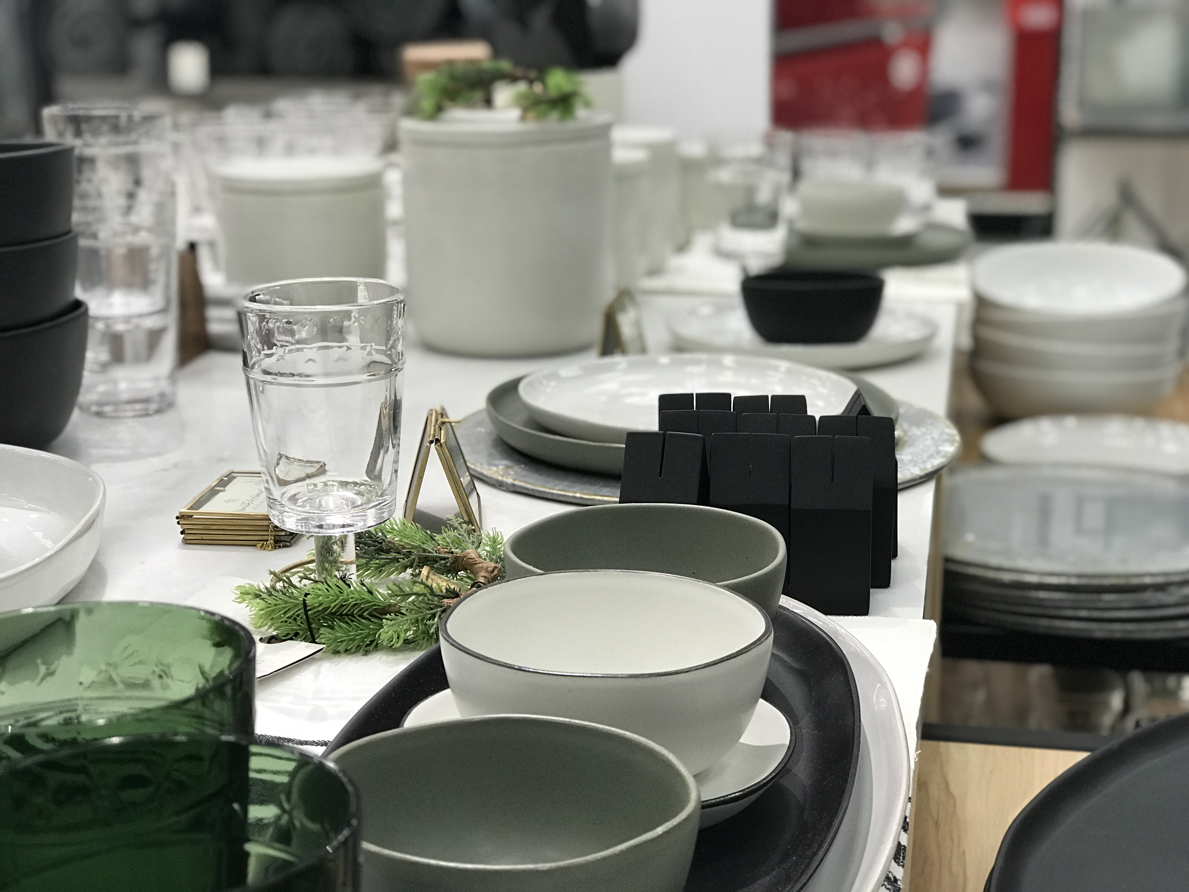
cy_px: 446
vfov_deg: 25.7
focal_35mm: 57
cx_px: 594
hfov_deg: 33.8
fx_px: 1958
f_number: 2.8
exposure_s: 1/116
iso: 200
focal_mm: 6.6
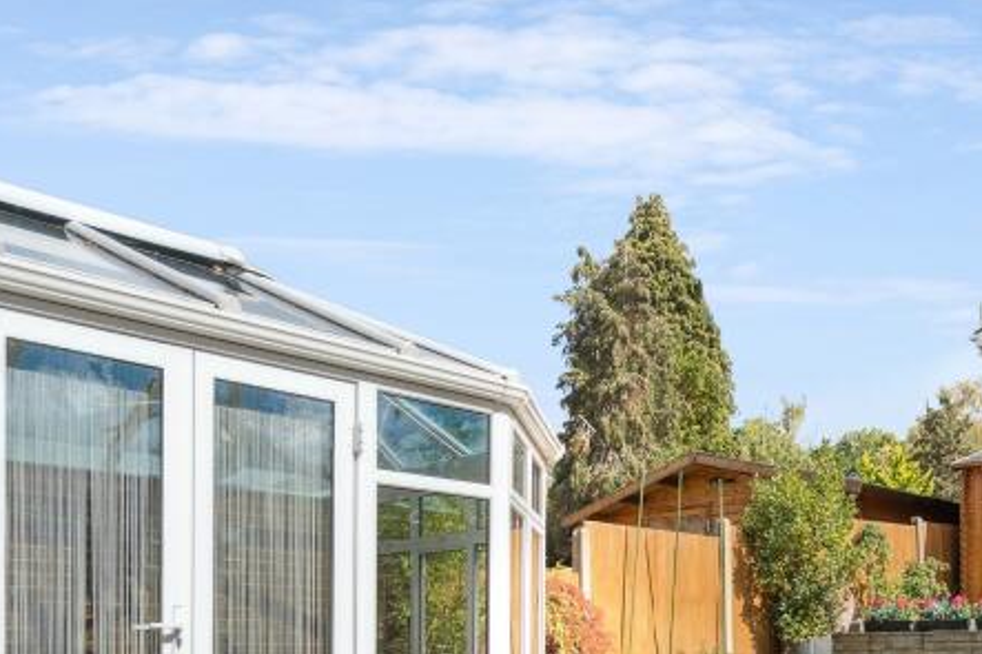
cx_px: 791
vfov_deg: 32.7
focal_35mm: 37
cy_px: 668
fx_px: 1009
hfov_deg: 48.8
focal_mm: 16
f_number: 5.6
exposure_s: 1/640
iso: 320
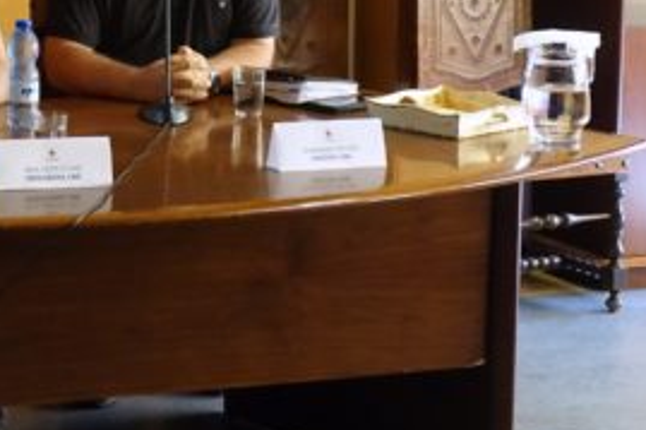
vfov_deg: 12.6
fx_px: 1919
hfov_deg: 18.5
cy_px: -19
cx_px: -38
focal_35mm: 107
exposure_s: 1/125
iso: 2000
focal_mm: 14.53
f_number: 2.8
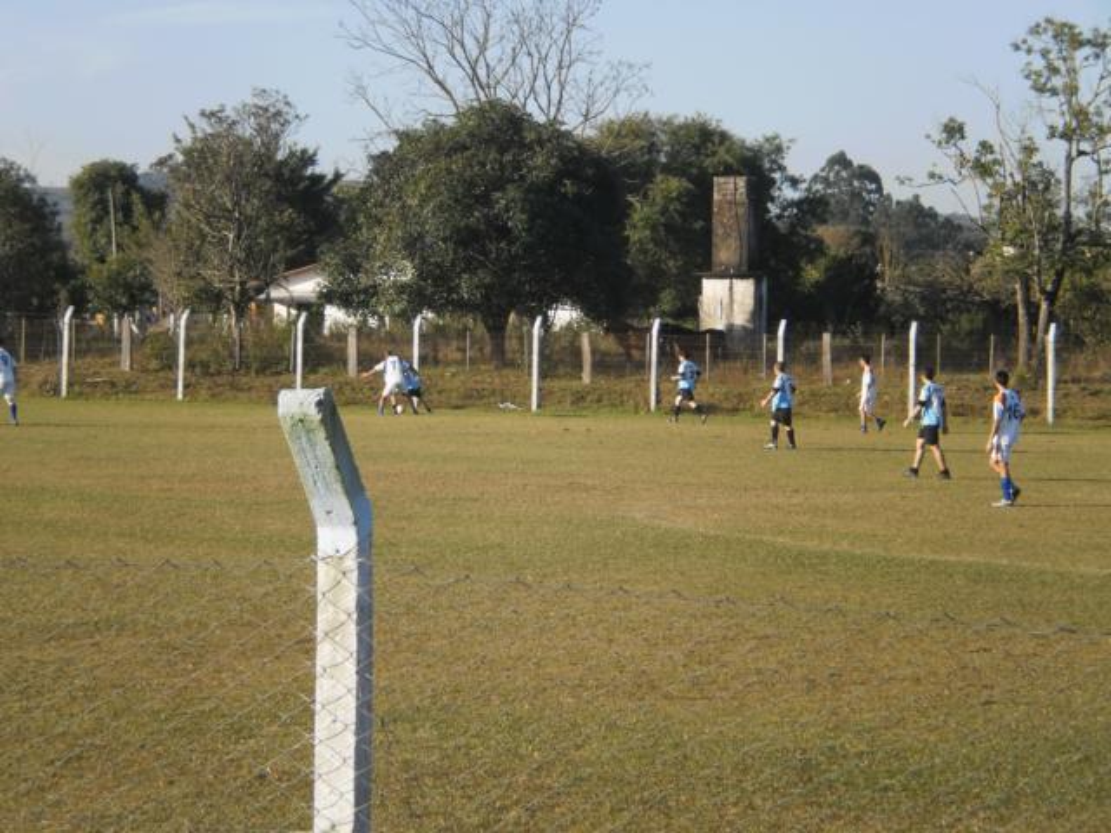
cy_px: 416
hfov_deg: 18.2
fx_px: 3466
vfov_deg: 13.7
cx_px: 556
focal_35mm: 108
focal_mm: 18.9
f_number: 5.9
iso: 100
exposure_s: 1/250
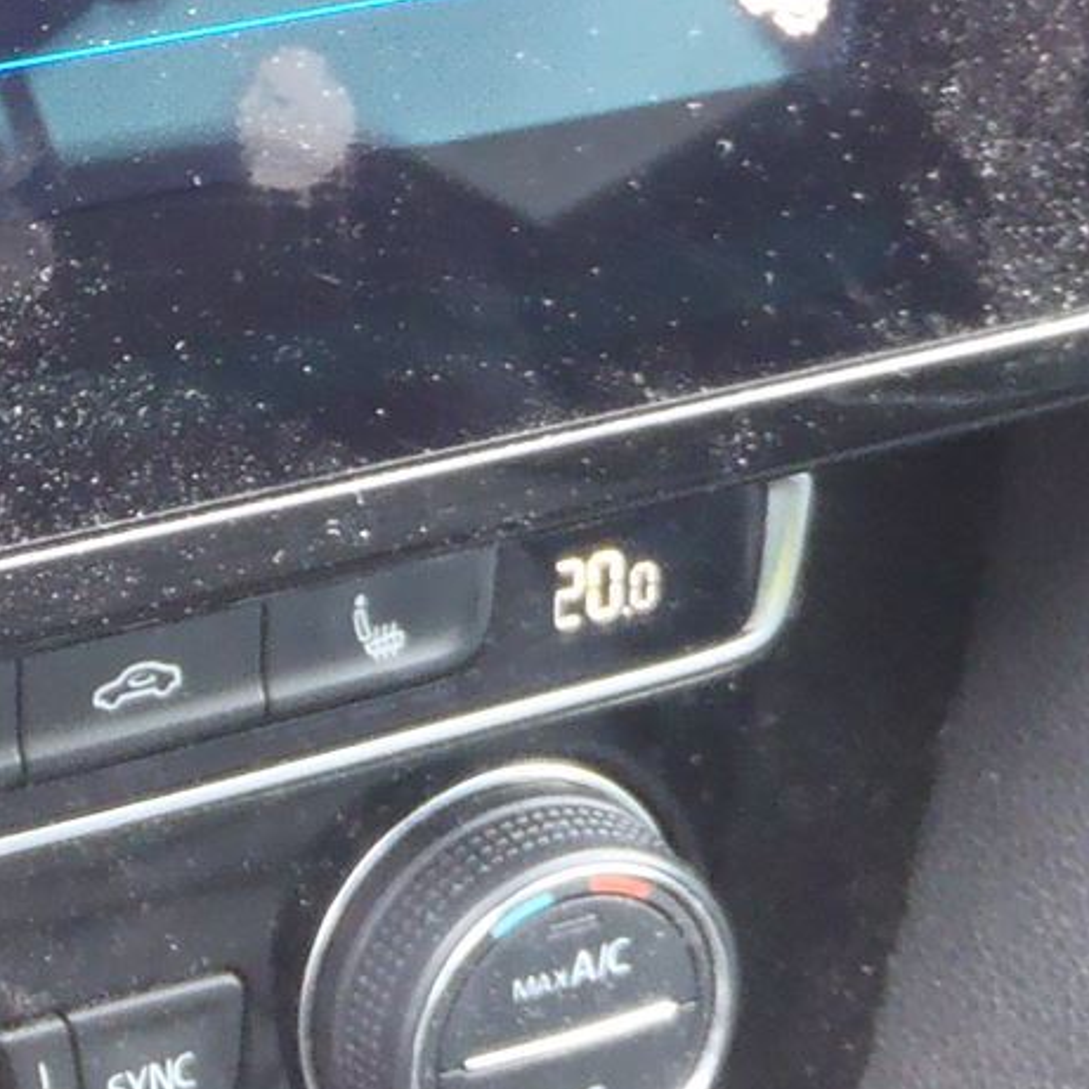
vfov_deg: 15.7
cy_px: 144
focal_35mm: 110
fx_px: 3915
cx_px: -307
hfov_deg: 15.1
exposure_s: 1/13
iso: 200
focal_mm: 5
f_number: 3.5
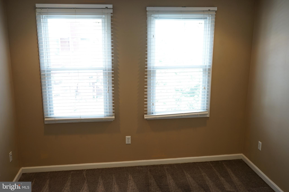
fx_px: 273
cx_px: 144
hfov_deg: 55.8
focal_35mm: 34
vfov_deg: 38.9
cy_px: 96
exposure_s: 1/60
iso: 500
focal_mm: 34
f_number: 4
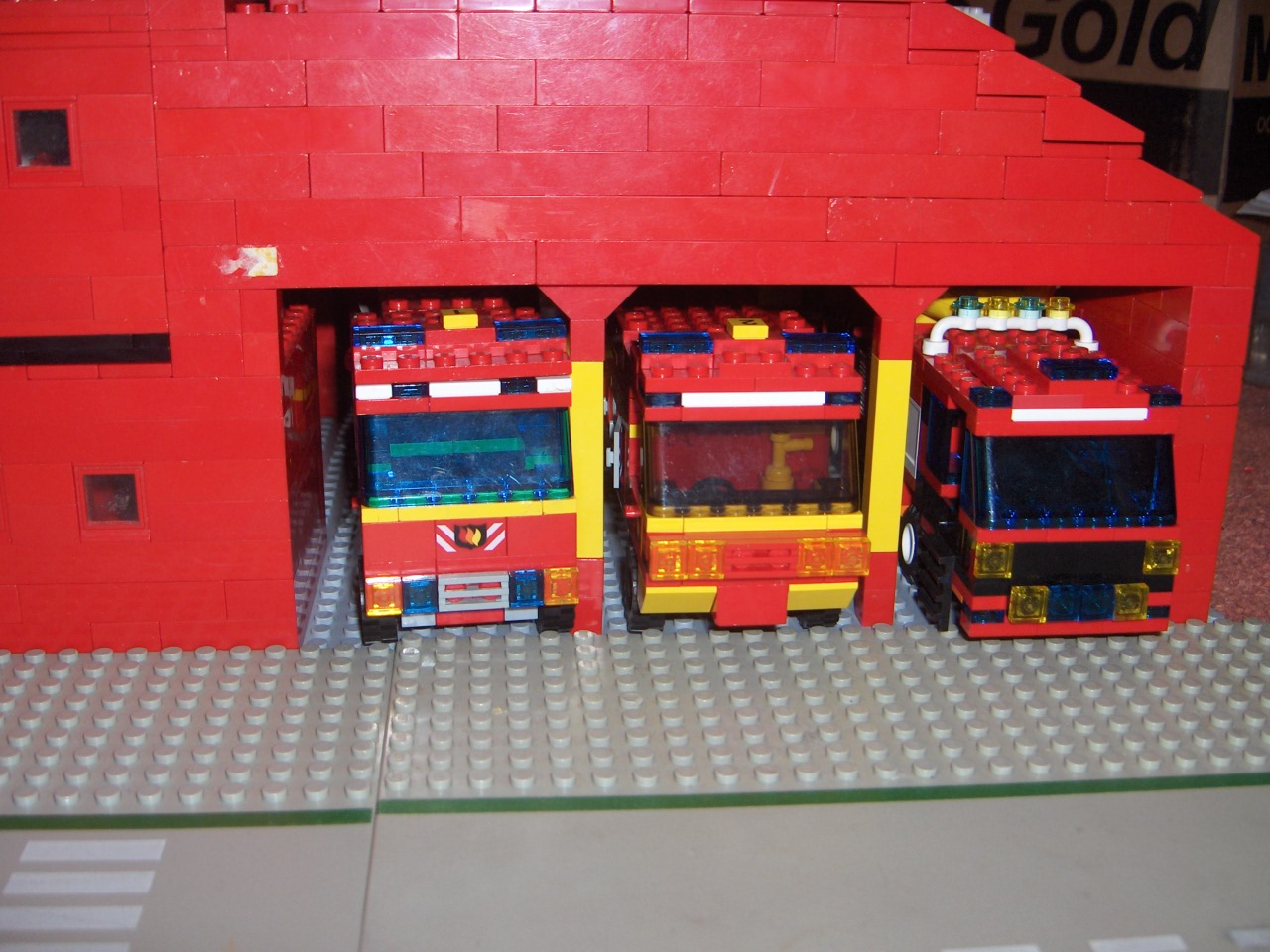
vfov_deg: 36.8
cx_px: 635
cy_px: 476
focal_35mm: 39
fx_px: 1431
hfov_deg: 47.9
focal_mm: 8
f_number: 2.8
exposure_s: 1/60
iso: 100
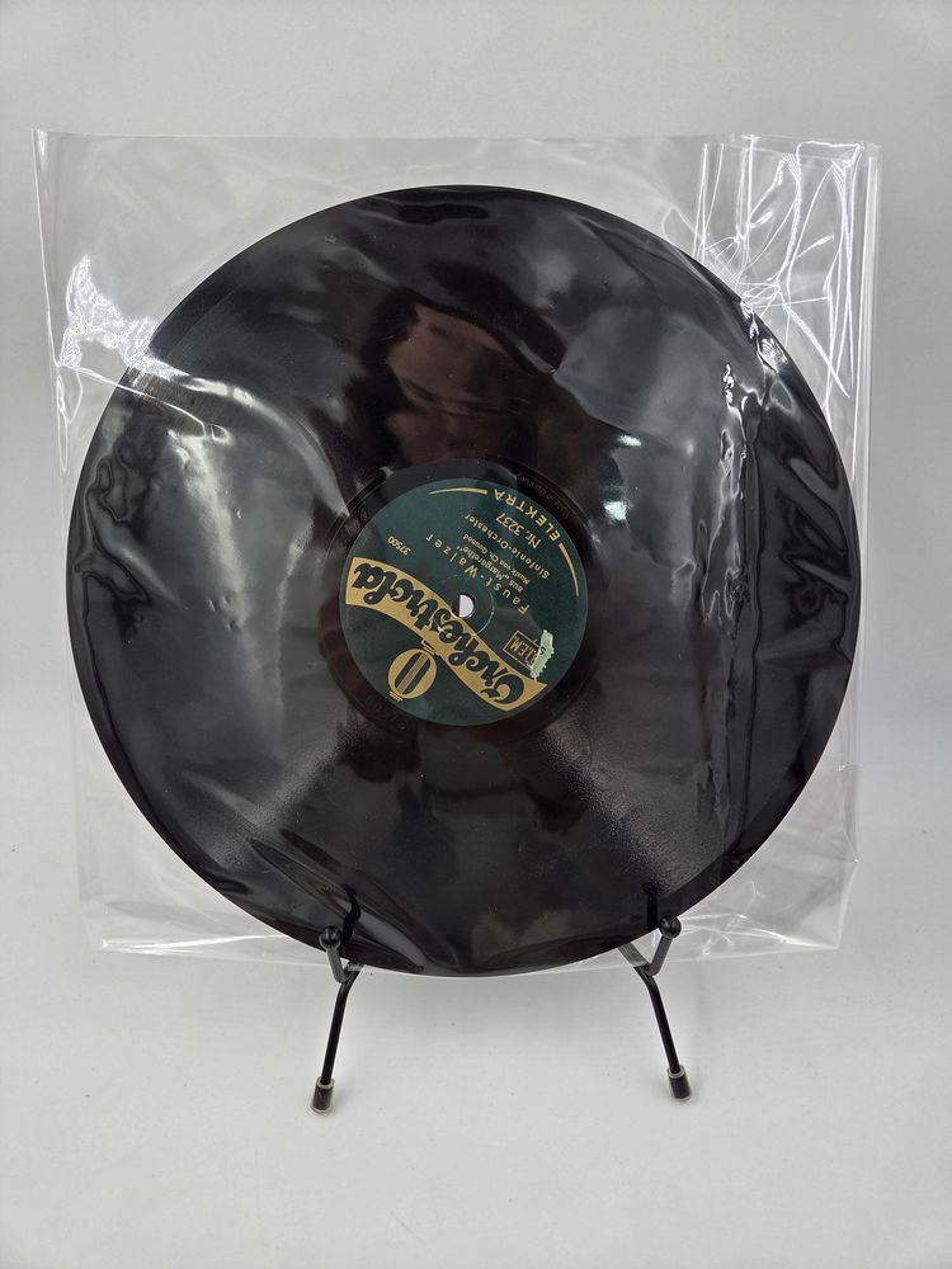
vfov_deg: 73.9
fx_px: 843
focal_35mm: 23
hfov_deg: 58.9
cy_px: 634
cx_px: 476
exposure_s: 1/180
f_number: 1.8
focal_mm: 5.4
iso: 40
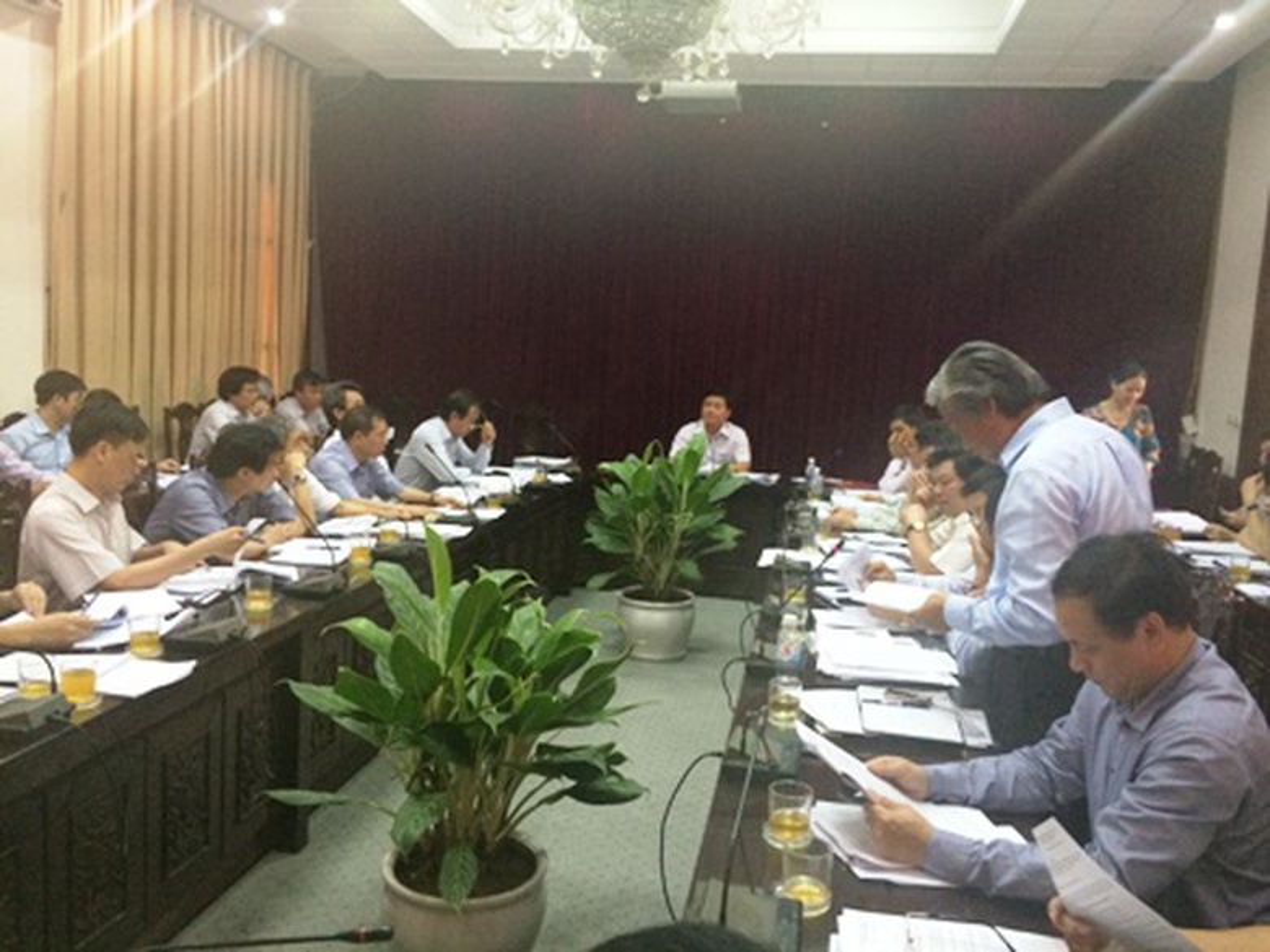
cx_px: 635
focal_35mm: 30
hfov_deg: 60.0
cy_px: 476
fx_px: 1101
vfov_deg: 46.8
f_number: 2.2
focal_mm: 4.12
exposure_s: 1/33
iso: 400
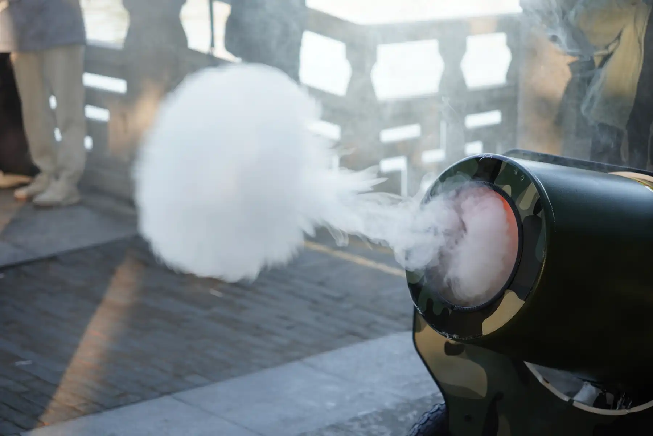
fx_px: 1360
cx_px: 326
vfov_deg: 18.2
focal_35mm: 75
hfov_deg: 27.0
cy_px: 218
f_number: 2.8
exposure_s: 1/160
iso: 100
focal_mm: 50
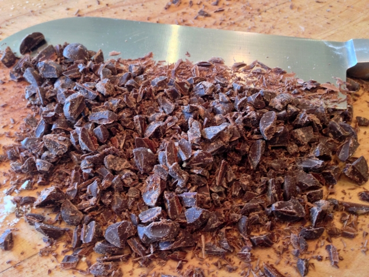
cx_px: 184
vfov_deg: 42.9
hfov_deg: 55.4
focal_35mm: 33
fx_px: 352
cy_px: 138
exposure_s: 1/20
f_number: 2.4
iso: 125
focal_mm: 4.12
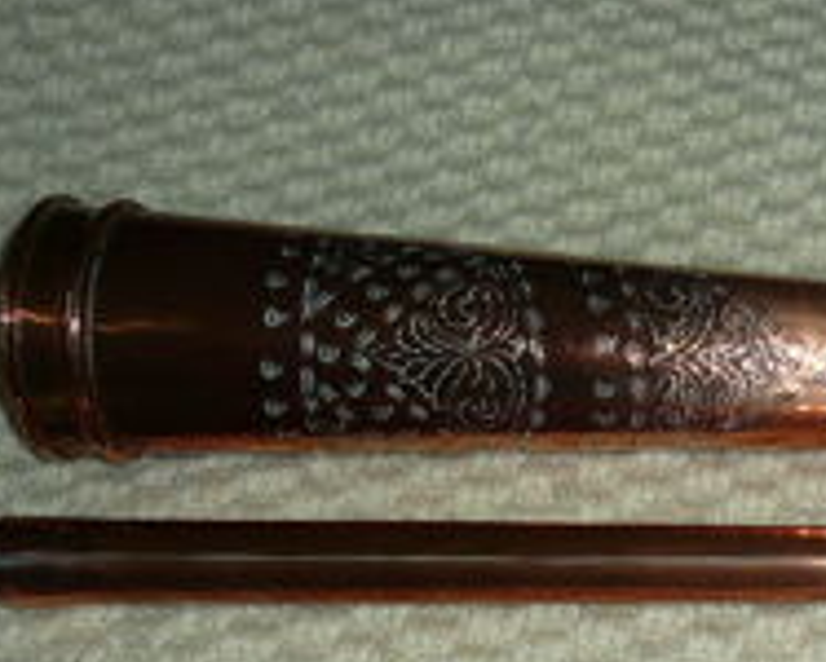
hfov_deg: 25.4
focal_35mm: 70
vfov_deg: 21.5
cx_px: 883
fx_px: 1713
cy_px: 556
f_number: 3.3
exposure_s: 1/30
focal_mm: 4.6
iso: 100
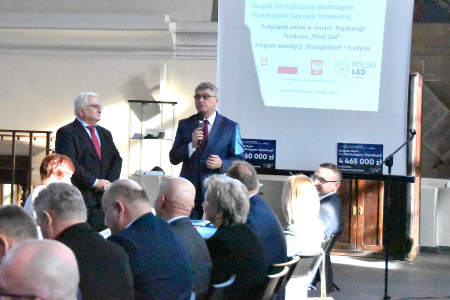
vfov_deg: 12.8
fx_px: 1333
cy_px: 126
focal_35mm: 107
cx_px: 203
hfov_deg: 19.2
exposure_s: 1/4000
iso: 25600
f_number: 4.8
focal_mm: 55
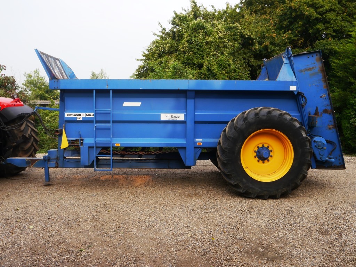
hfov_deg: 54.0
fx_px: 350
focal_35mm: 34
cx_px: 178
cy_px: 134
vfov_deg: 41.8
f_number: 5.6
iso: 160
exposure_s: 1/200
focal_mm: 17
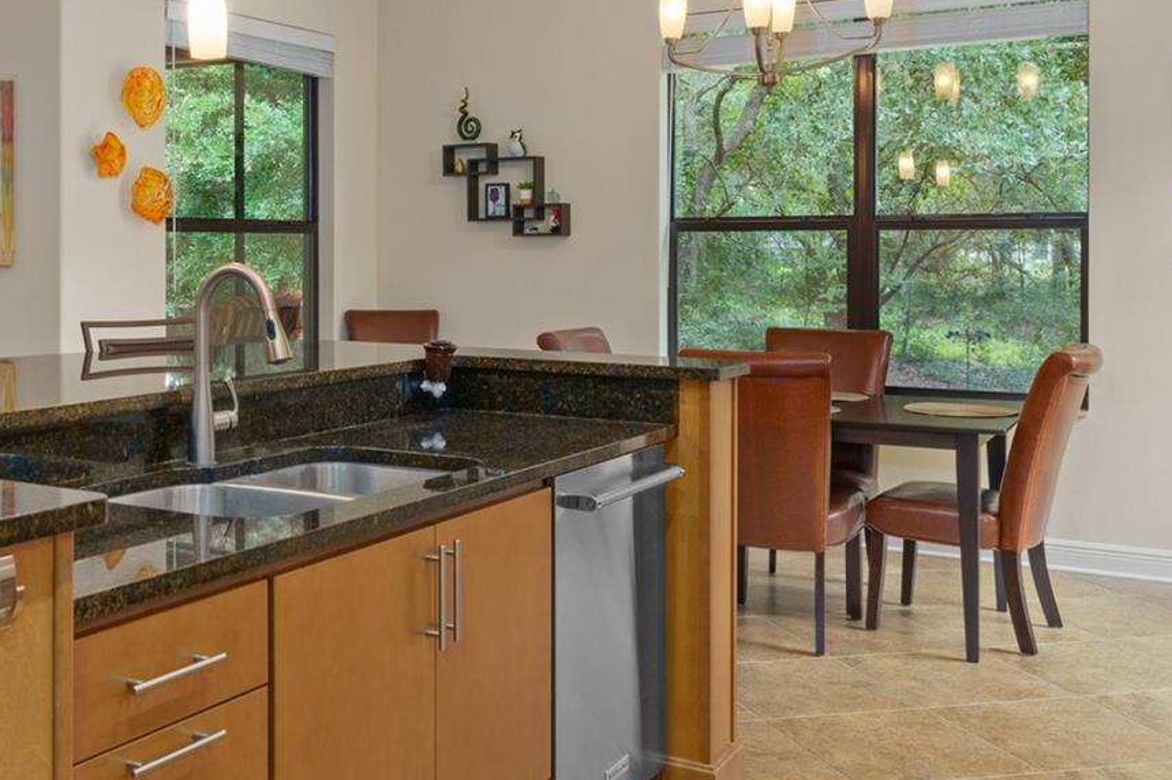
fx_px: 1365
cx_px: 362
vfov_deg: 31.8
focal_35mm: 42
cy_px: 296
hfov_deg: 45.5
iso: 320
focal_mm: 15
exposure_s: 1/1.25
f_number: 8
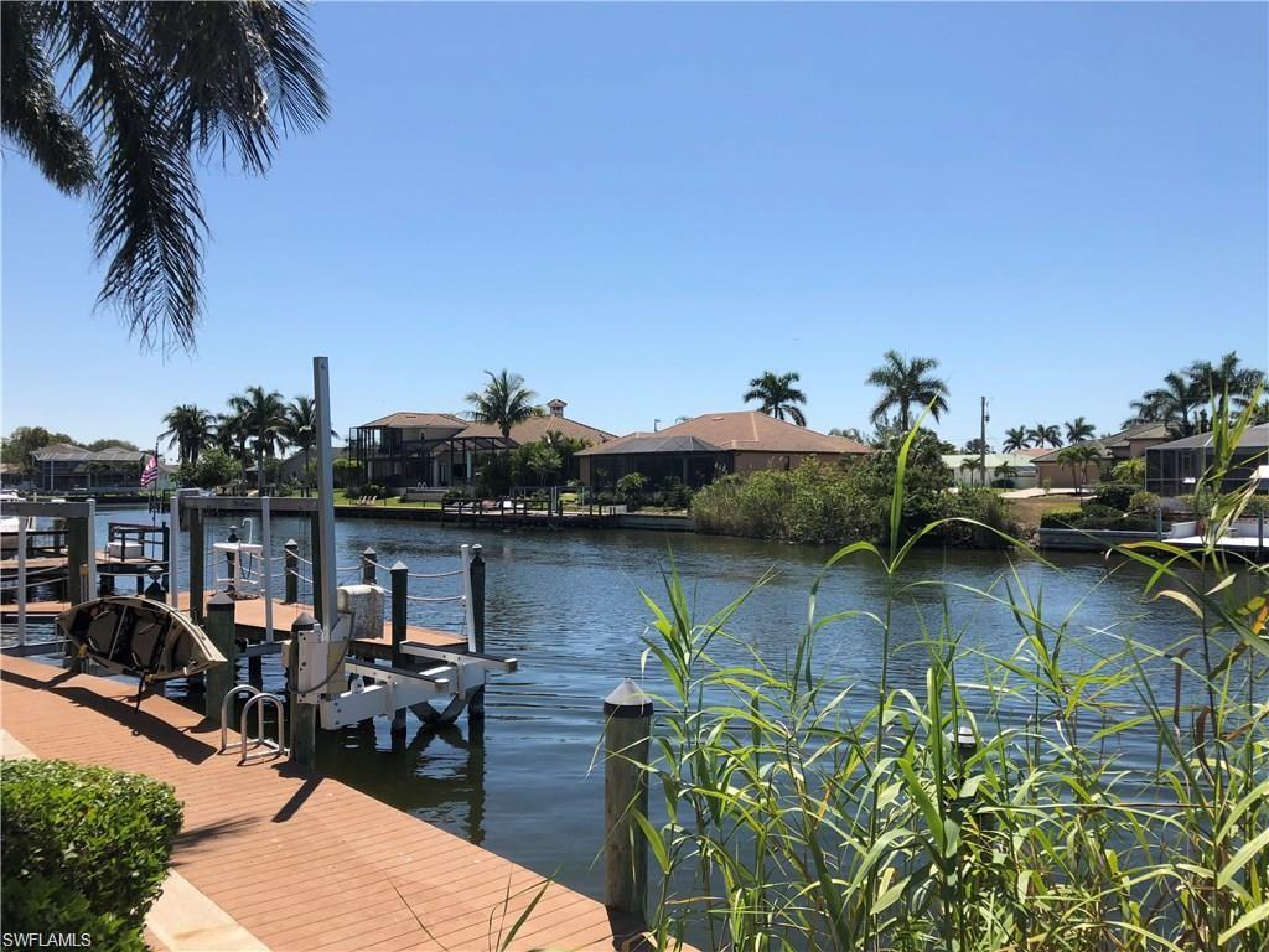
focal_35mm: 28
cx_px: 634
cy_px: 476
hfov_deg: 63.4
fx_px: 1026
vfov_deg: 49.7
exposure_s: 1/2525
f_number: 1.8
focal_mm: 3.99
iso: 20
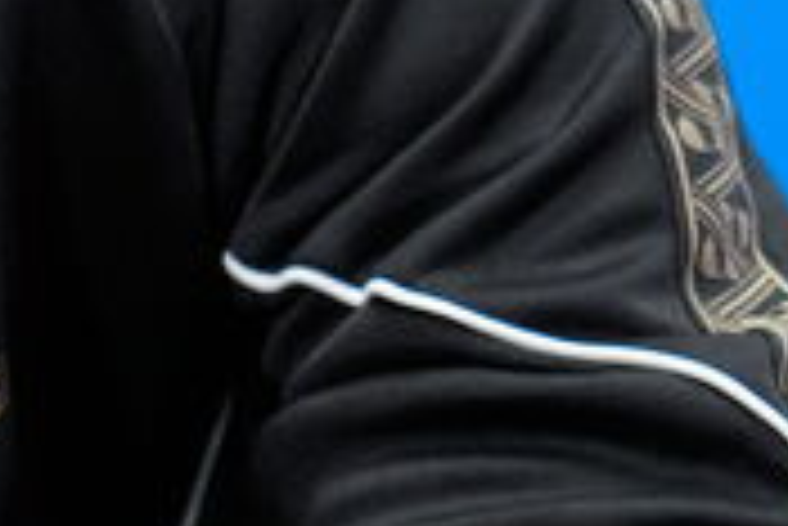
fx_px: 54087
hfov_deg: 0.8
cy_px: -274
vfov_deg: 0.6
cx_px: -45
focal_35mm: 2469
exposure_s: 1/400
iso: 3200
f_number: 2.8
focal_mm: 400
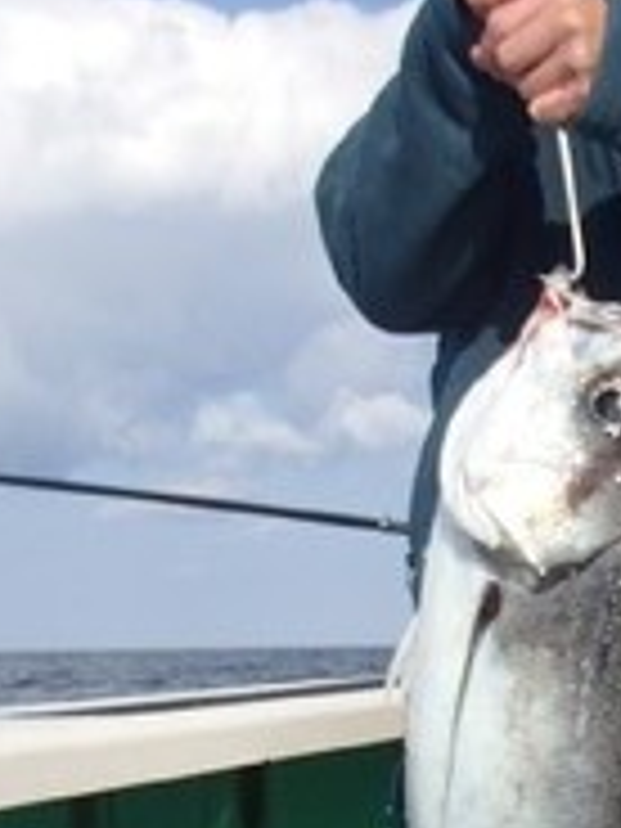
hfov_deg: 19.4
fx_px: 1746
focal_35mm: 73
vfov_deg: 26.3
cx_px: 666
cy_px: 621
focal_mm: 5
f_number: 11
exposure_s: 1/125
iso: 100
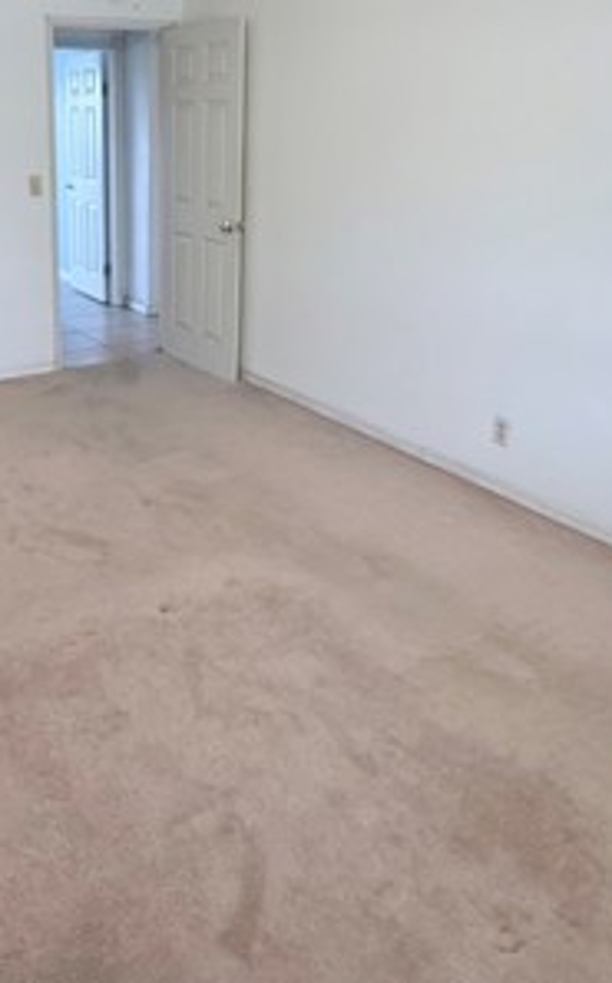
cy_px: 318
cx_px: 129
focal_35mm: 32
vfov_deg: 58.2
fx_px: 856
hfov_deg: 38.0
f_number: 2.2
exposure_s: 1/120
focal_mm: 2.22
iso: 500
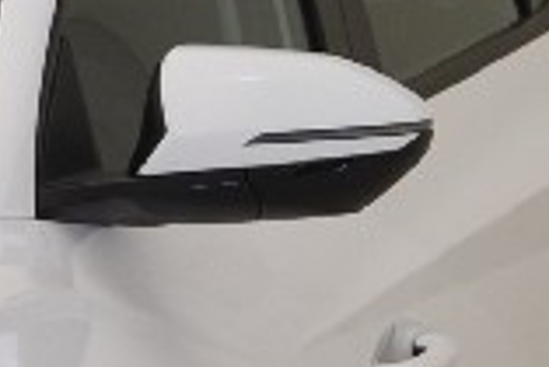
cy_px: 482
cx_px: -710
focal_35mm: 686
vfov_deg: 2.0
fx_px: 10471
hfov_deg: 3.0
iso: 400
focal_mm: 70
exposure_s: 1/20
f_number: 5
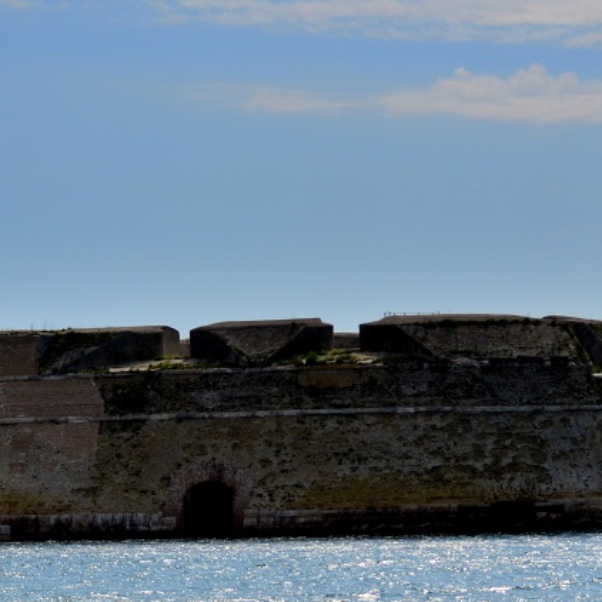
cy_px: 319
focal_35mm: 211
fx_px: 4152
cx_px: 206
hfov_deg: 8.3
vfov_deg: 8.3
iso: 400
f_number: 4.5
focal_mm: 70
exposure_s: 1/5000
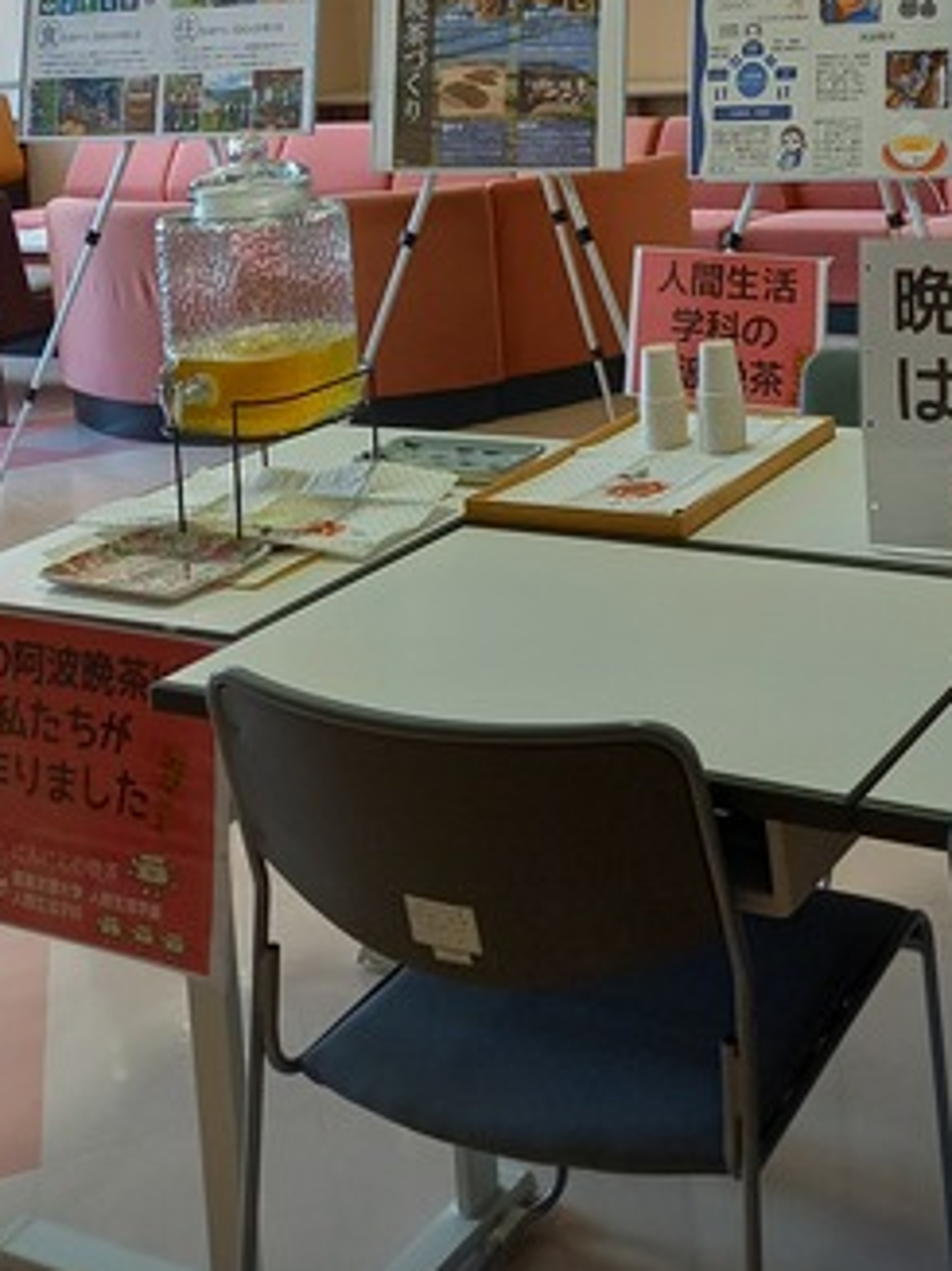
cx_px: 758
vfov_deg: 35.7
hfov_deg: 29.0
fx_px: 1798
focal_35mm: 49
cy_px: 43
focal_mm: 4.65
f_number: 1.8
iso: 125
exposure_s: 1/50
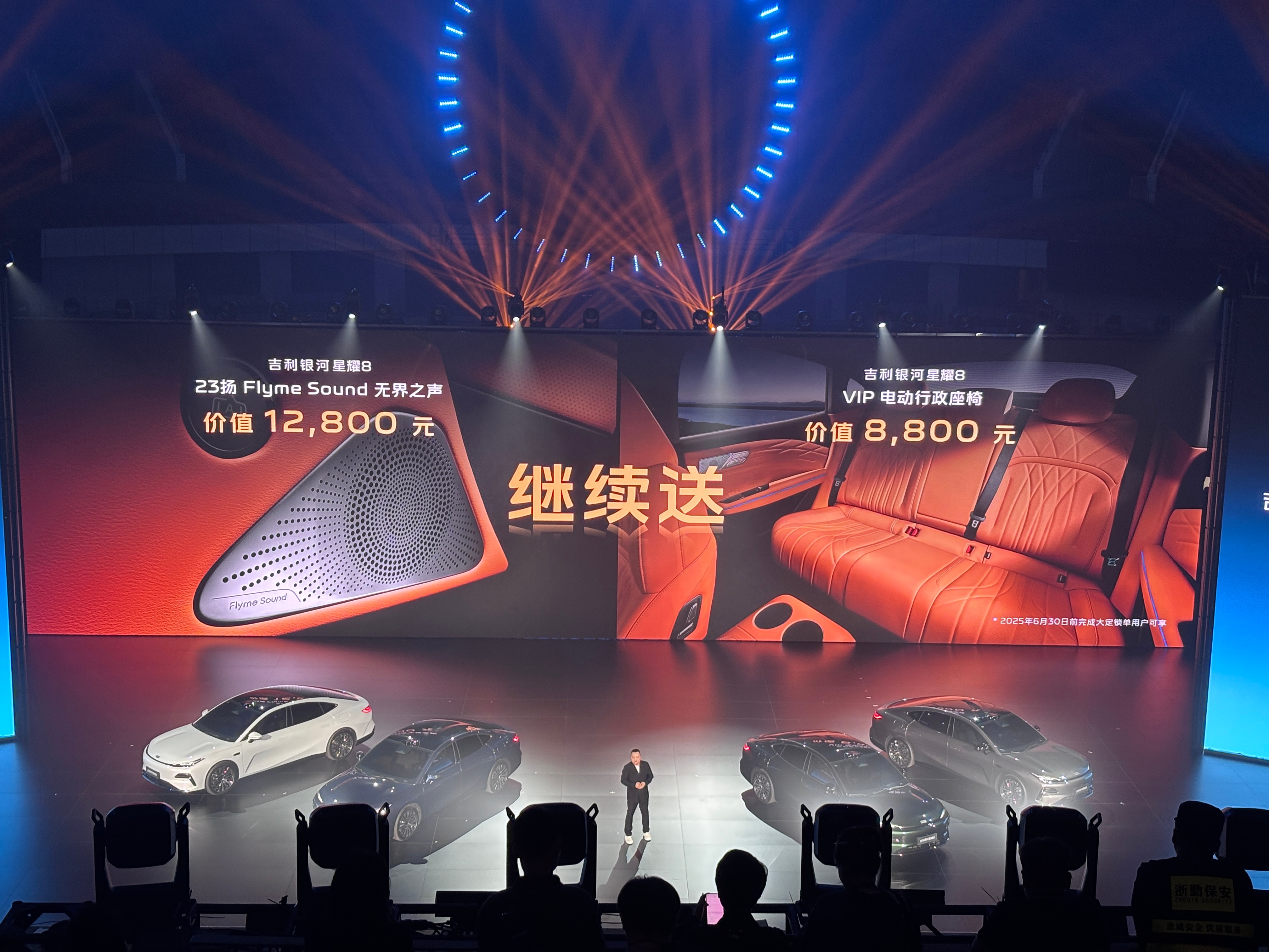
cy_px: 476
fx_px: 1906
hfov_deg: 36.8
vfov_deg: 28.0
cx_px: 634
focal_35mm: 52
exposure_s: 1/60
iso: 100
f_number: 1.6
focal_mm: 5.96
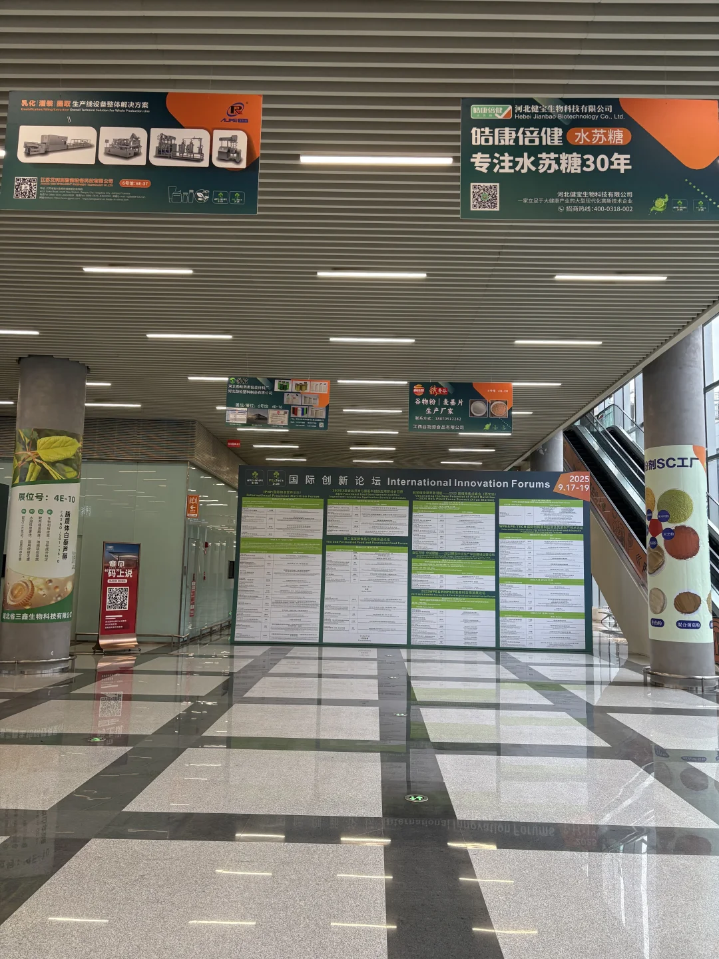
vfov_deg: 67.3
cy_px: 480
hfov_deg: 53.1
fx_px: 720
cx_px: 360
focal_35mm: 26
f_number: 1.6
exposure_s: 1/95
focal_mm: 5.96
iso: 125
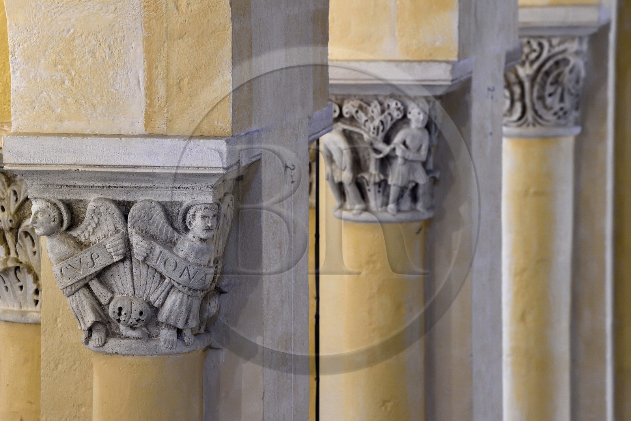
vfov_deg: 6.9
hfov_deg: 10.3
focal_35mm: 200
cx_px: 316
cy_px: 210
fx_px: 3505
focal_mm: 200
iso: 3200
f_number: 5.6
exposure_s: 1/15
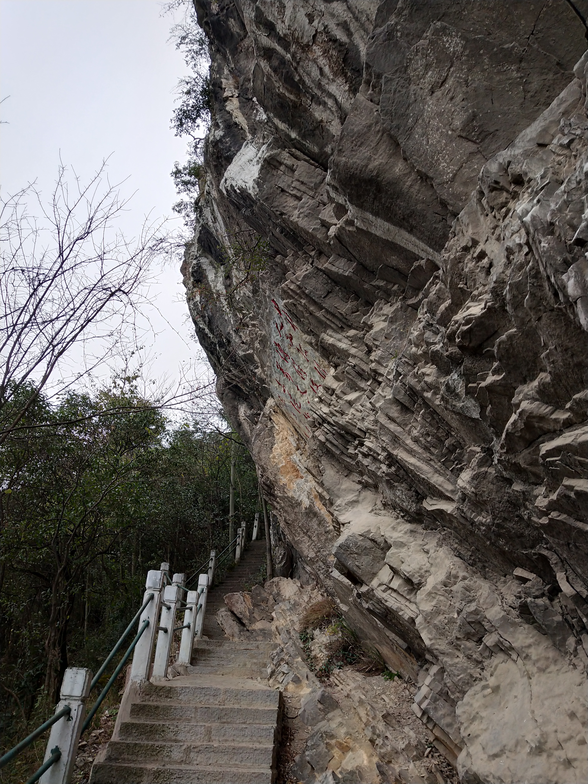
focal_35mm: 30
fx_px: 679
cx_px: 294
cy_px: 392
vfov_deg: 60.0
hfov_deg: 46.8
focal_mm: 3.95
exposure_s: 1/519
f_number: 1.8
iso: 140
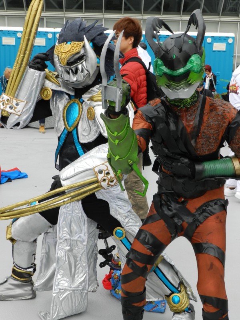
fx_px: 490
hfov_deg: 27.5
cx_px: 120
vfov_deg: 36.2
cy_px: 160
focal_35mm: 53
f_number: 4.4
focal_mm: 9.4
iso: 160
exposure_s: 1/200
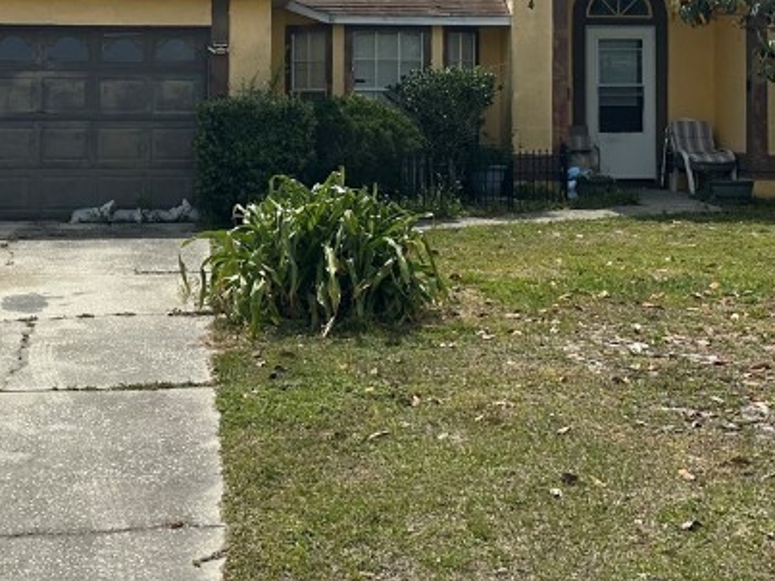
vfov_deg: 23.5
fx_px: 1365
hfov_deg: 31.7
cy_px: 75
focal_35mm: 61
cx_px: 365
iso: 80
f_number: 1.78
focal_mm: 6.86
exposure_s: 1/8929
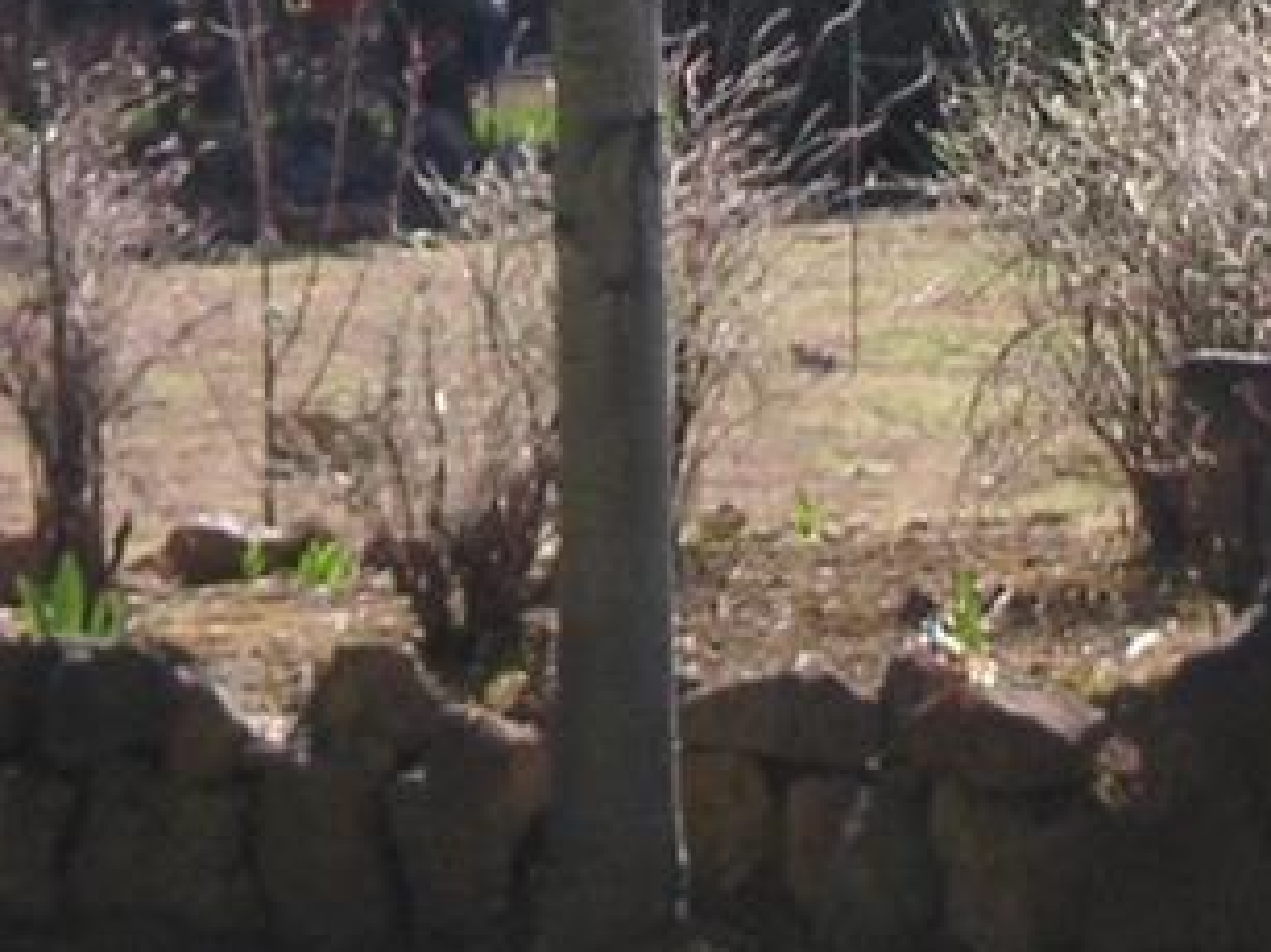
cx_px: -8
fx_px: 6643
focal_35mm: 181
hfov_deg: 10.8
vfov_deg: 8.2
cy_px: -17
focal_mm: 6.1
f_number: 2.8
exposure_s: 1/350
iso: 50
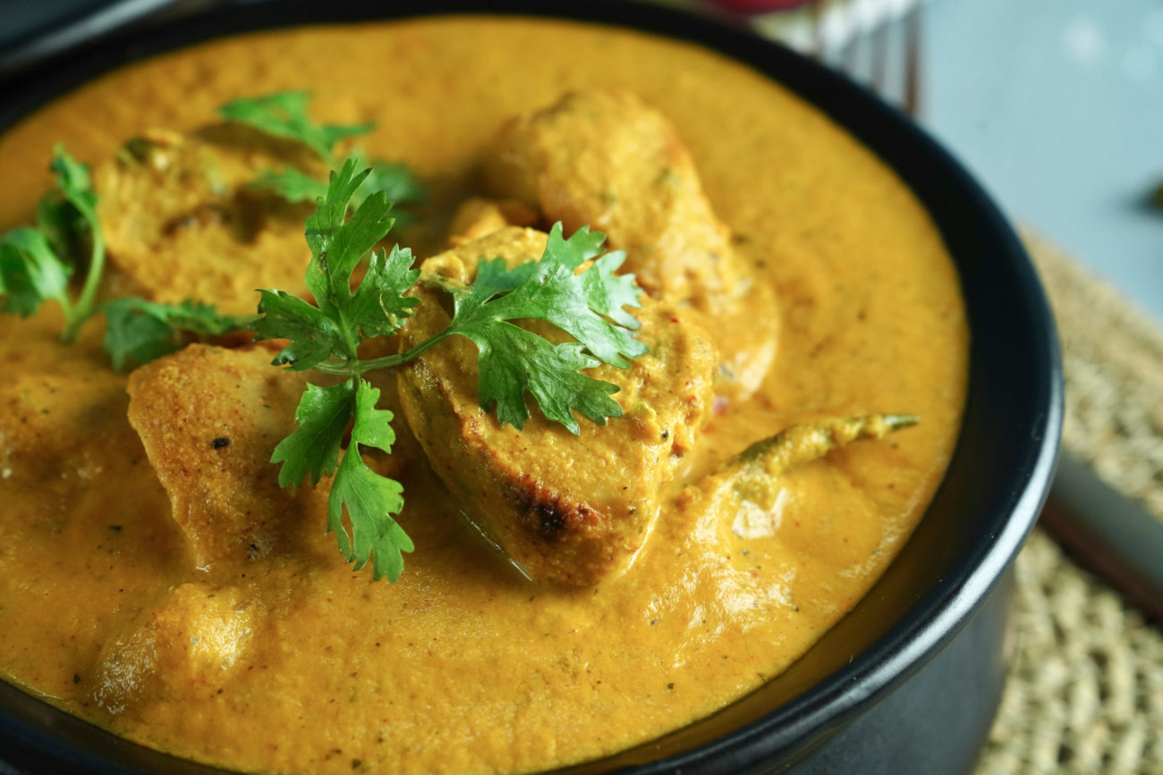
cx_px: 582
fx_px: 2261
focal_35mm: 70
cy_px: 388
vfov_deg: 19.5
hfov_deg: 28.8
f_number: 8
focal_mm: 70
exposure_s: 1/125
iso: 2500
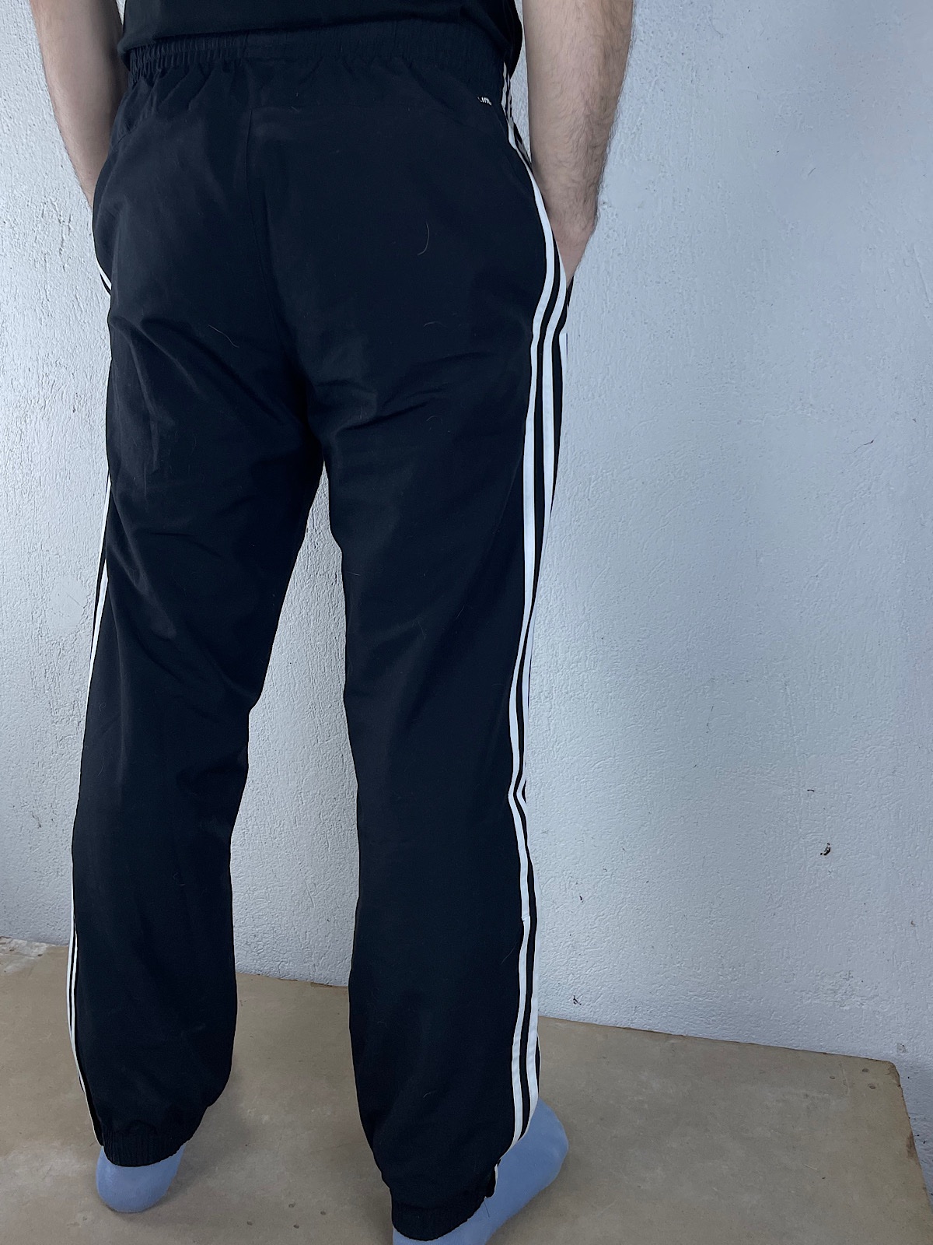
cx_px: 466
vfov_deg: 67.3
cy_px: 622
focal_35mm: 26
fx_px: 934
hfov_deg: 53.1
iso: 40
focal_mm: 4.2
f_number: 1.6
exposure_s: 1/264
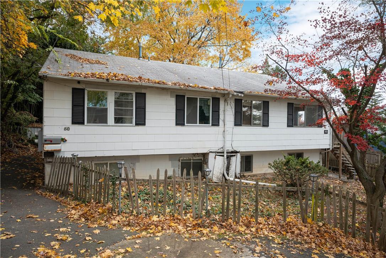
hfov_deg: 76.1
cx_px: 193
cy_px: 129
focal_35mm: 23
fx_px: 247
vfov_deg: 55.1
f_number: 8
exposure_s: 1/60
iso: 400
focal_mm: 23
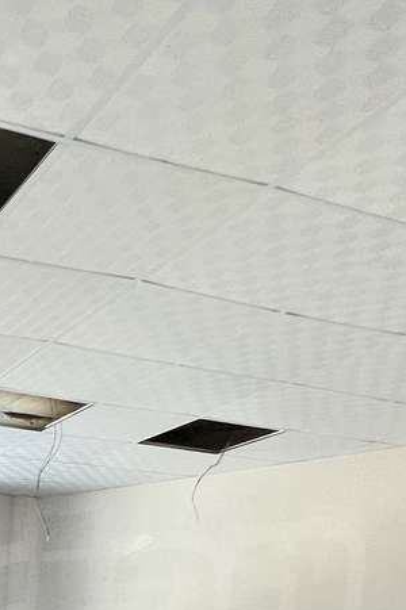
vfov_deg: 35.2
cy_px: 718
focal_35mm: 45
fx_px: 762
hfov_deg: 26.3
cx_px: -92
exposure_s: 1/122
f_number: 1.8
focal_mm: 1.57
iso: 100
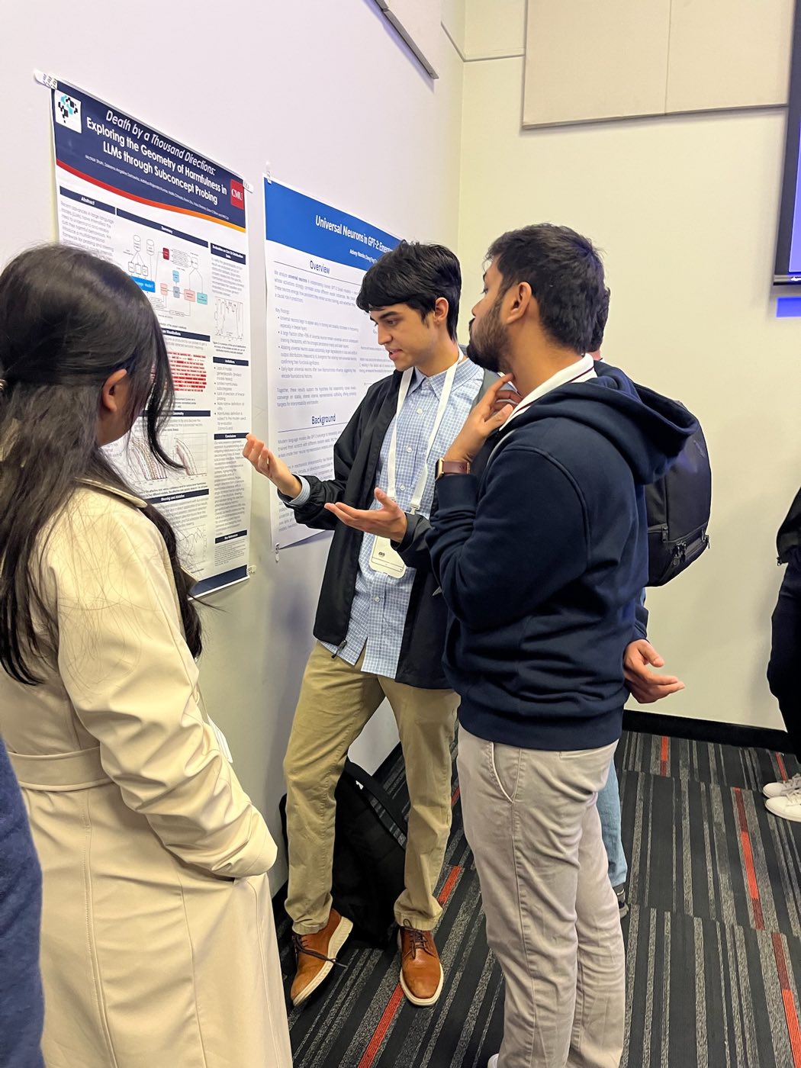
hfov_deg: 53.1
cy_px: 534
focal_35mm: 26
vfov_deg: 67.3
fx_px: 802
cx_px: 400
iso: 200
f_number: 1.6
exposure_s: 1/60
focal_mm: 5.1
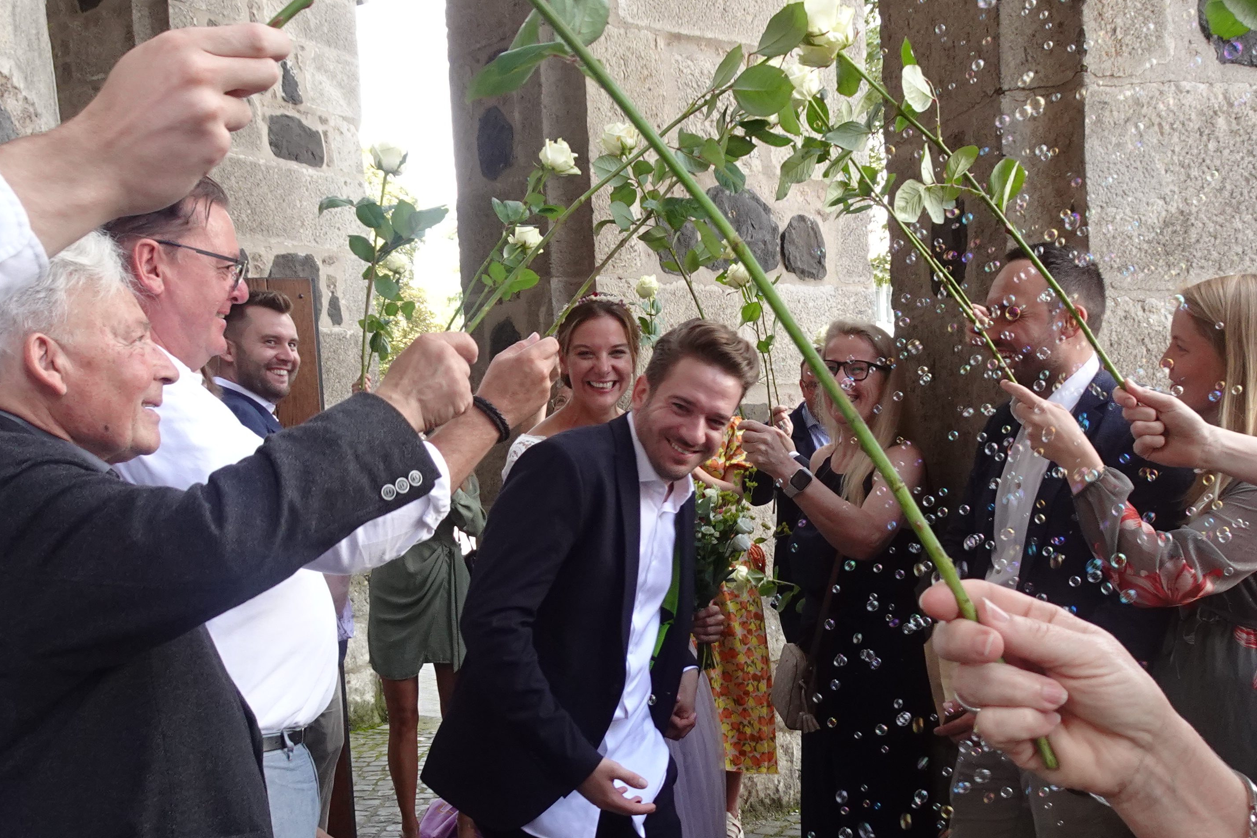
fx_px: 1501
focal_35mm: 43
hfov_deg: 45.4
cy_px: 548
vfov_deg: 31.0
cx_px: 685
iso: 160
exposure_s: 1/125
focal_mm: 4.25
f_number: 3.5
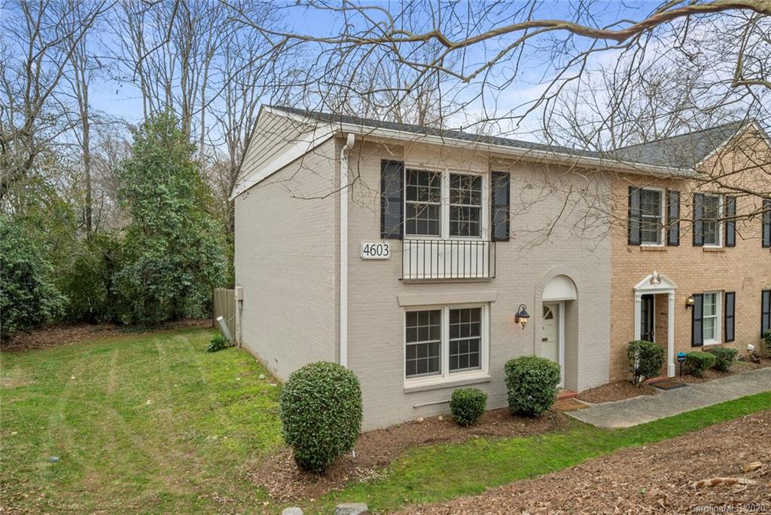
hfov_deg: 81.2
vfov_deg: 59.5
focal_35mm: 21
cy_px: 258
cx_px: 386
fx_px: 450
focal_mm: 21
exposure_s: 1/60
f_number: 8
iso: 100
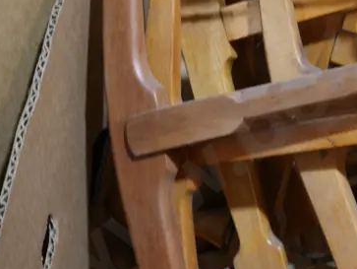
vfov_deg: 18.1
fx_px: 816
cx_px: 460
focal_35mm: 79
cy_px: -18
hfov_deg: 22.2
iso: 250
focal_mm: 14
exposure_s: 1/60
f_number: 3.5
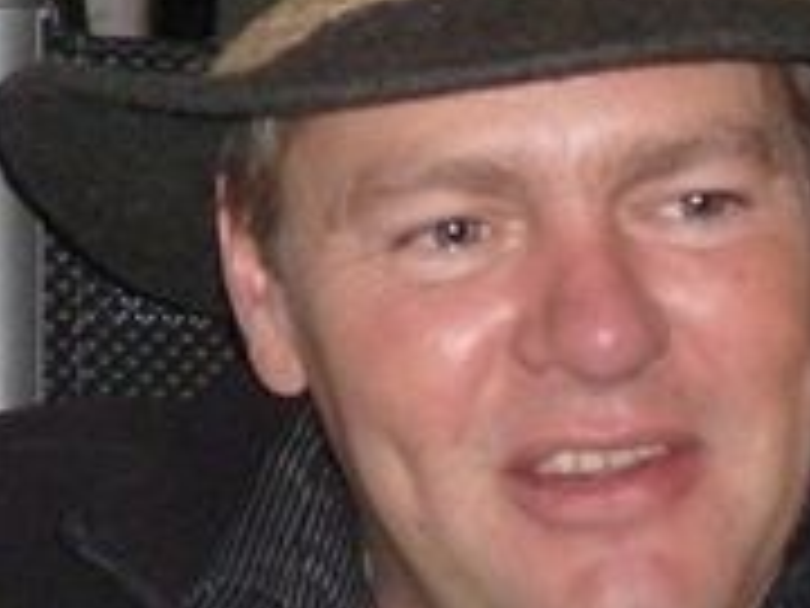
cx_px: 346
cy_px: 522
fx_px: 5733
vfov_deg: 6.1
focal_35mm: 245
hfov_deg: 8.1
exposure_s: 1/15
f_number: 3.9
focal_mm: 9.1
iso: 500
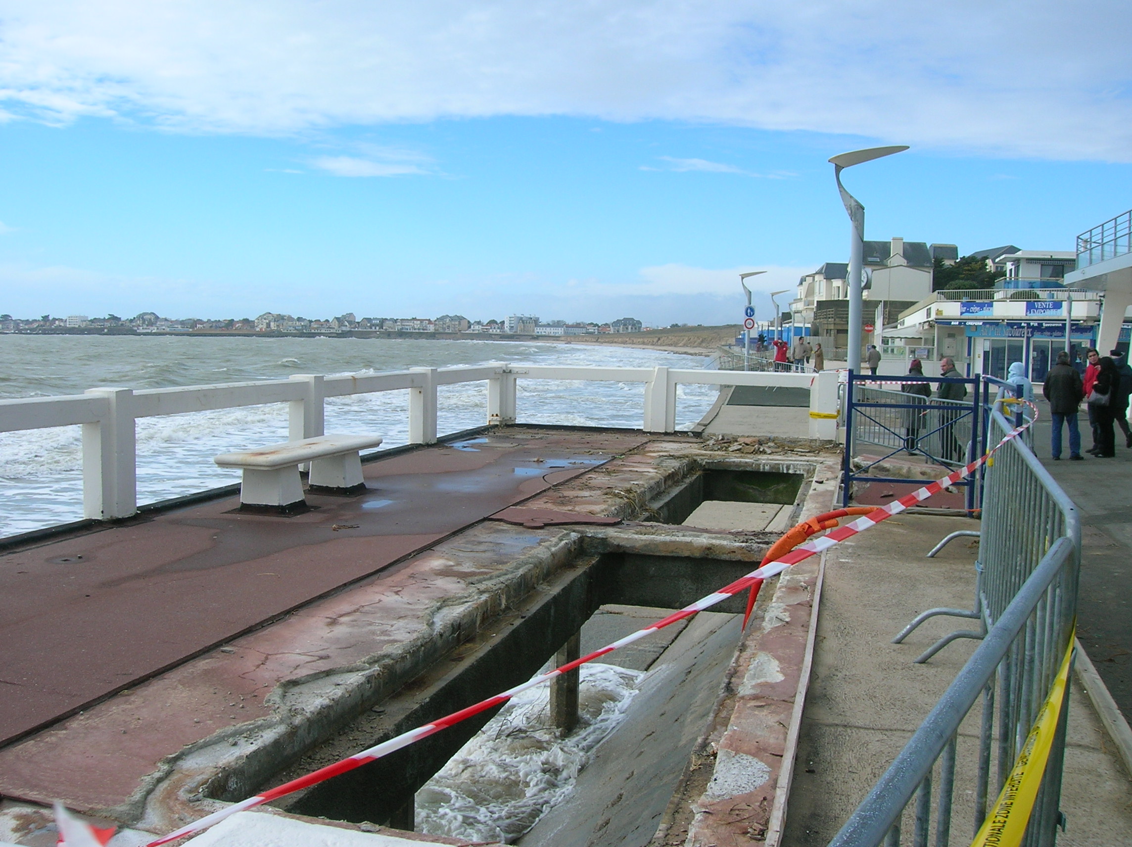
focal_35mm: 34
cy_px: 424
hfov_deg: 54.0
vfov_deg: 41.7
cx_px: 566
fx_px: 1111
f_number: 4.9
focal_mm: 5.7
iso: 50
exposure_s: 1/340
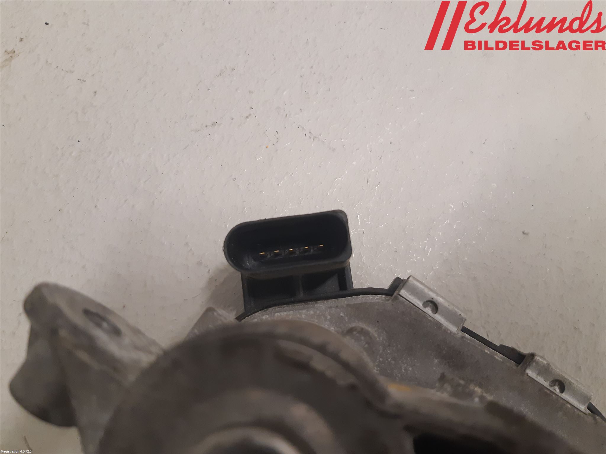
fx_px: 455
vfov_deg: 53.1
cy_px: 227
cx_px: 303
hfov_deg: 67.3
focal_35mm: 26
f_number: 1.7
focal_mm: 3.93
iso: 200
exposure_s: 1/50
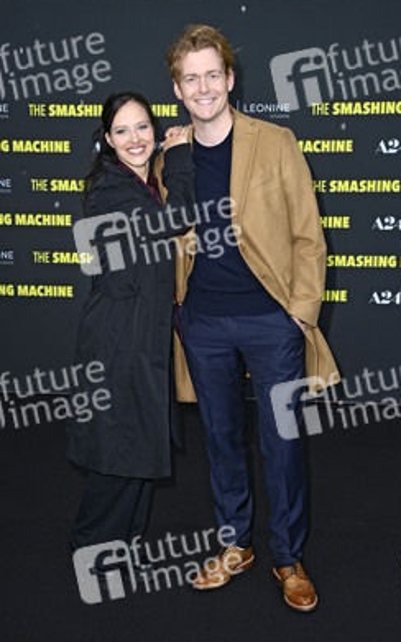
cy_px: 319
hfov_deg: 25.8
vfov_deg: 40.3
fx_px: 875
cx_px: 205
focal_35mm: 50
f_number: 5.6
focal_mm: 48
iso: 640
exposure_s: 1/250
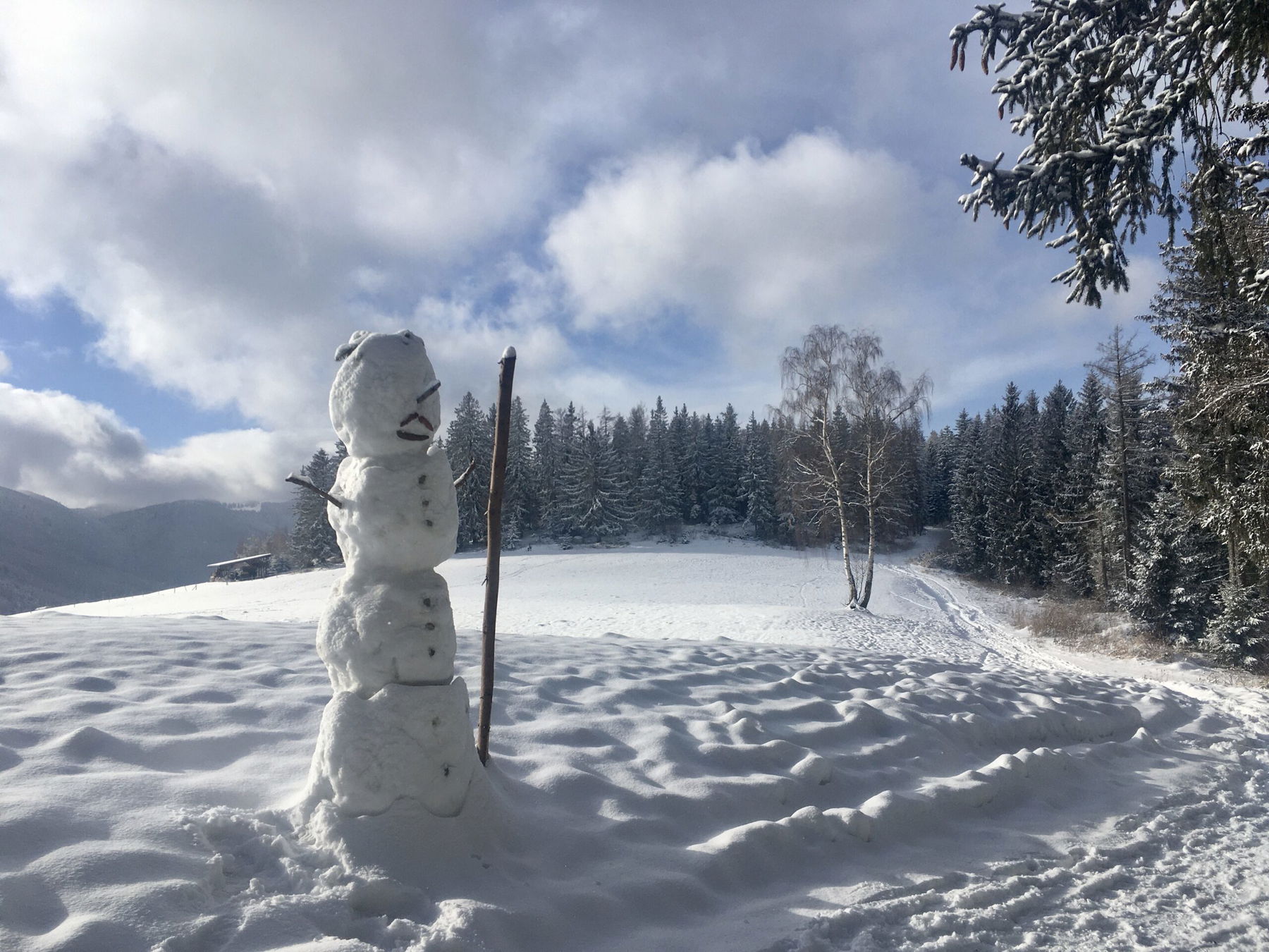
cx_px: 634
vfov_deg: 48.2
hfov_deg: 61.7
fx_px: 1063
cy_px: 476
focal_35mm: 29
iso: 25
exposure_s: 1/3344
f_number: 2.2
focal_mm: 4.15
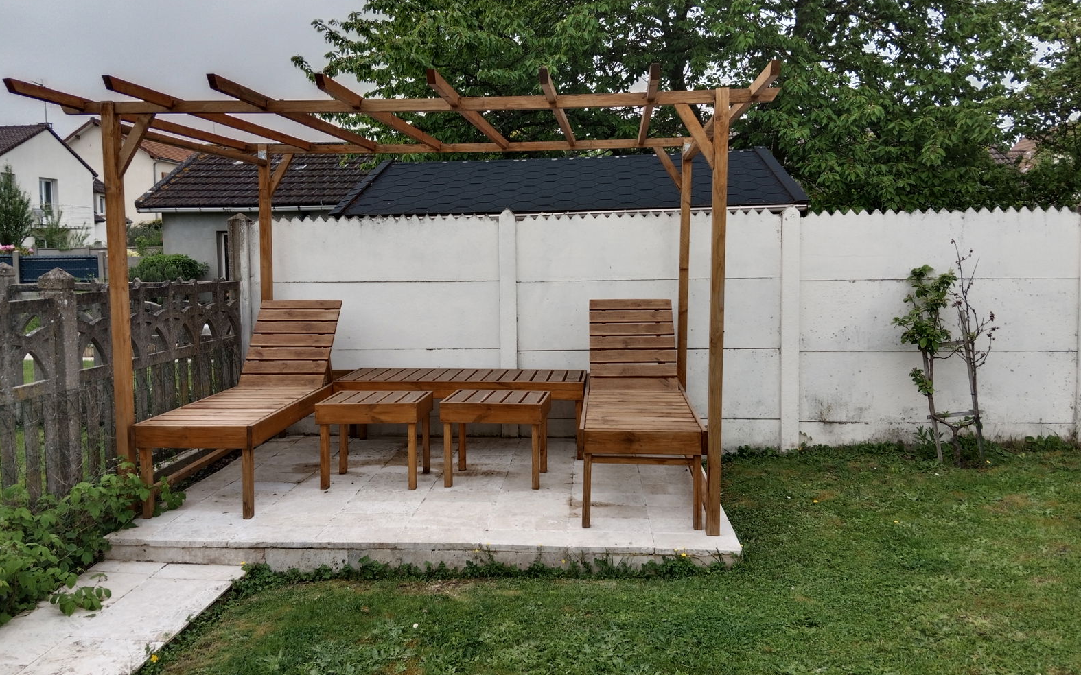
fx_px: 825
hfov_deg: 66.5
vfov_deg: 44.5
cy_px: 309
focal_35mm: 28
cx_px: 542
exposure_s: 1/152
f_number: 1.8
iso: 102
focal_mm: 3.96
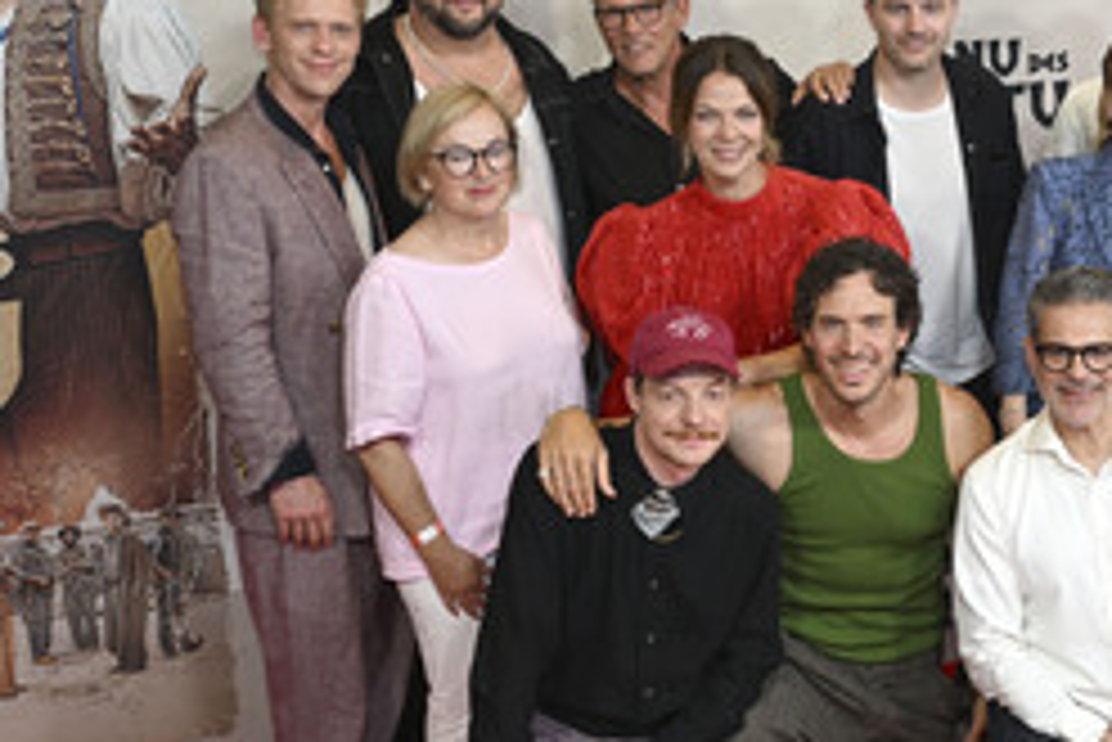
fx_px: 1916
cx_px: 979
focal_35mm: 62
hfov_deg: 31.0
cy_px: 490
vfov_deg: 21.9
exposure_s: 1/160
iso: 800
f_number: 5.6
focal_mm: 34
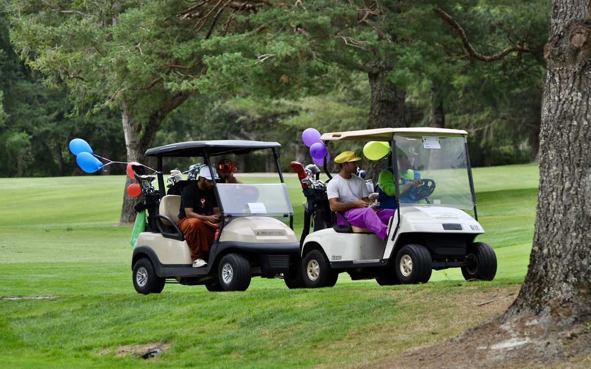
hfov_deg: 7.6
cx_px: 295
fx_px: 4446
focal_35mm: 276
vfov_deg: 4.8
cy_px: 178
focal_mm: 180
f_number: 5
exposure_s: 1/1250
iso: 400
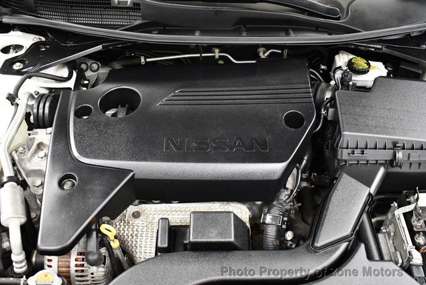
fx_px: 426
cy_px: 142
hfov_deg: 53.1
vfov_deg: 36.9
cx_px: 213
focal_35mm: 36
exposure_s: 1/60
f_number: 3.5
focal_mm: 18
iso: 3600
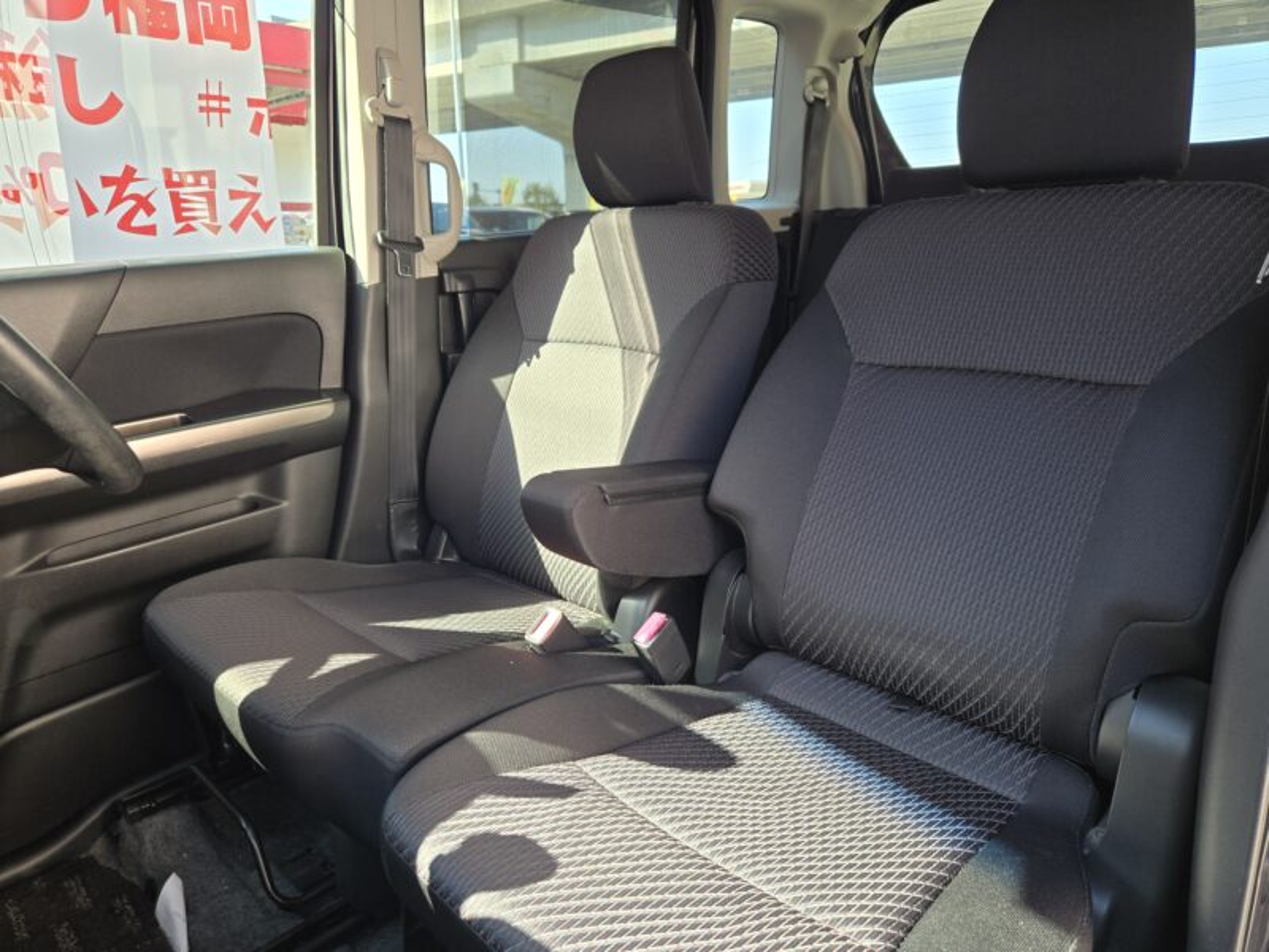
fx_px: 843
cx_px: 634
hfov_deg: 73.9
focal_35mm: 23
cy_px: 476
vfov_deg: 58.9
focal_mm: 5.4
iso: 64
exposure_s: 1/180
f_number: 1.8
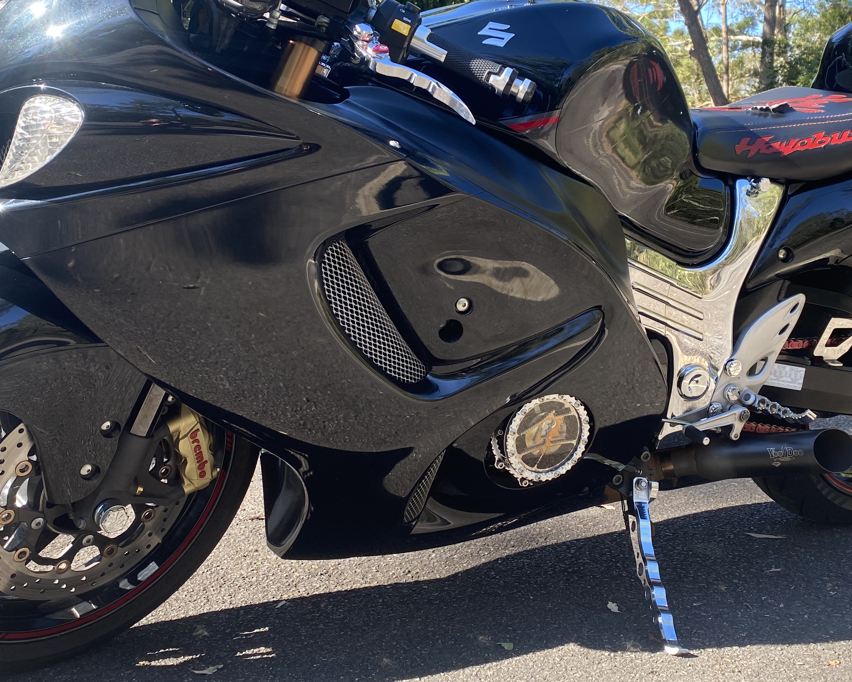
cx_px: 481
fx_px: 1034
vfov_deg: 36.3
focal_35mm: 41
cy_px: 262
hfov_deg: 44.7
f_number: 1.8
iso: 32
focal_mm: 4.25
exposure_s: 1/232
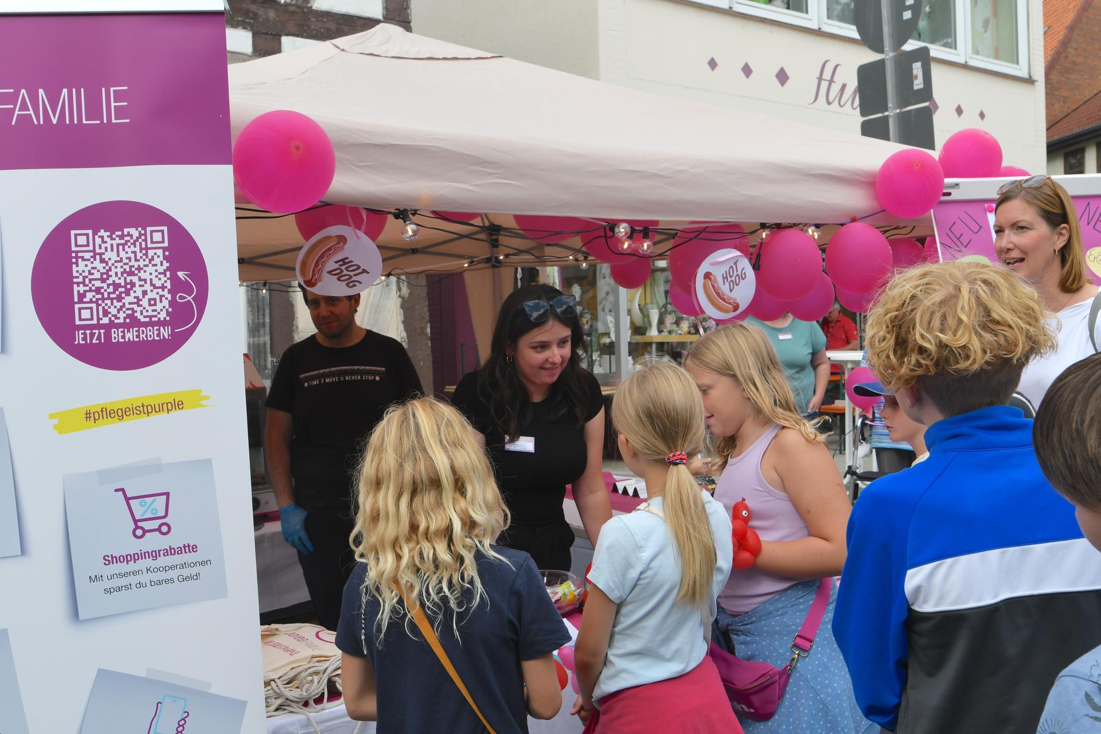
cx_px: 550
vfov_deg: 36.9
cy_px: 367
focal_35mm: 36
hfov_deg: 53.1
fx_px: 1101
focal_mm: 24
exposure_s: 1/250
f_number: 8
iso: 250
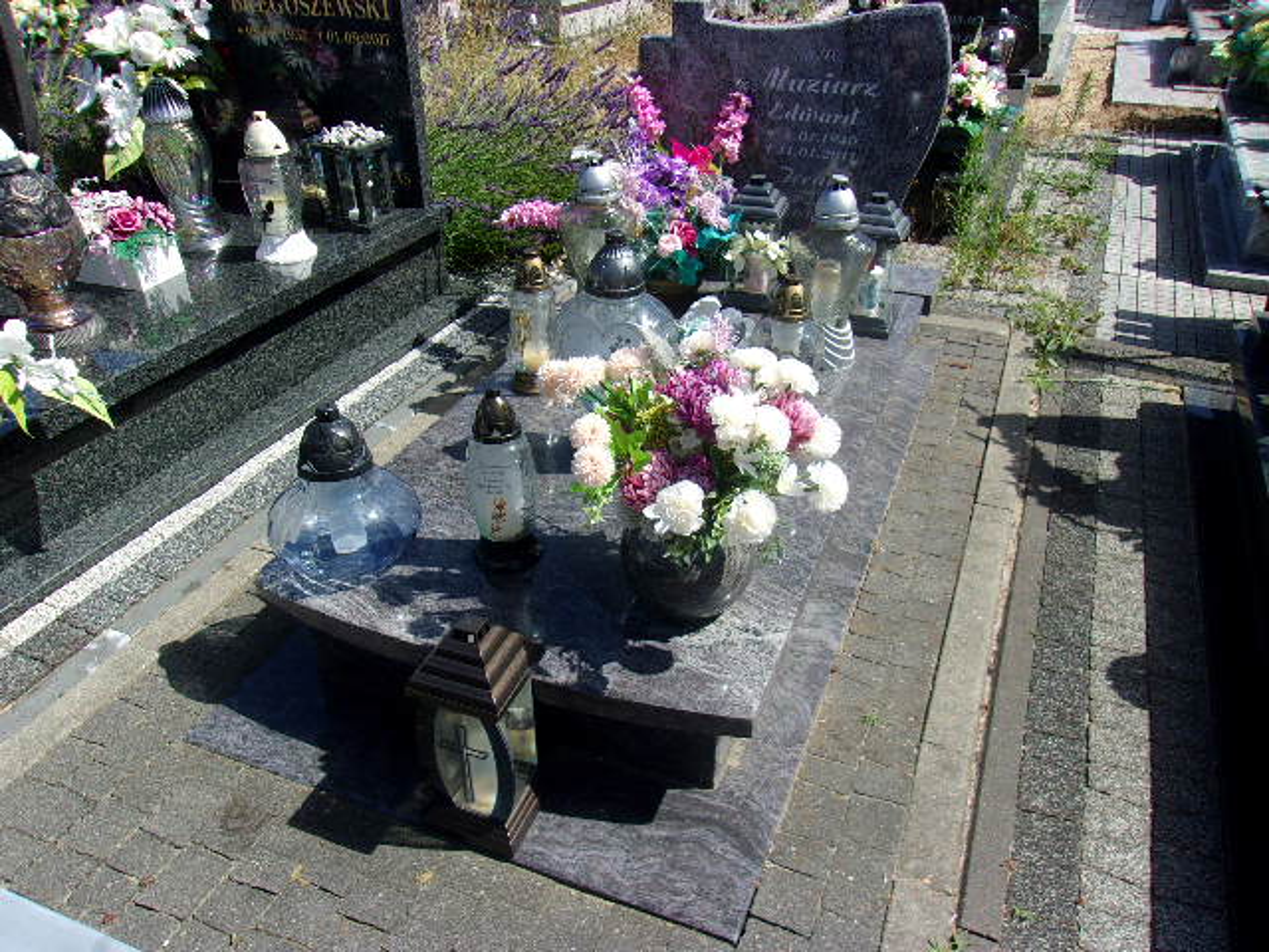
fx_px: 990
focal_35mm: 27
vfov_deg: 51.4
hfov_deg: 65.3
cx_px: 634
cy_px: 476
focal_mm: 4.9
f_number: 10.4
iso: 80
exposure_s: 1/100
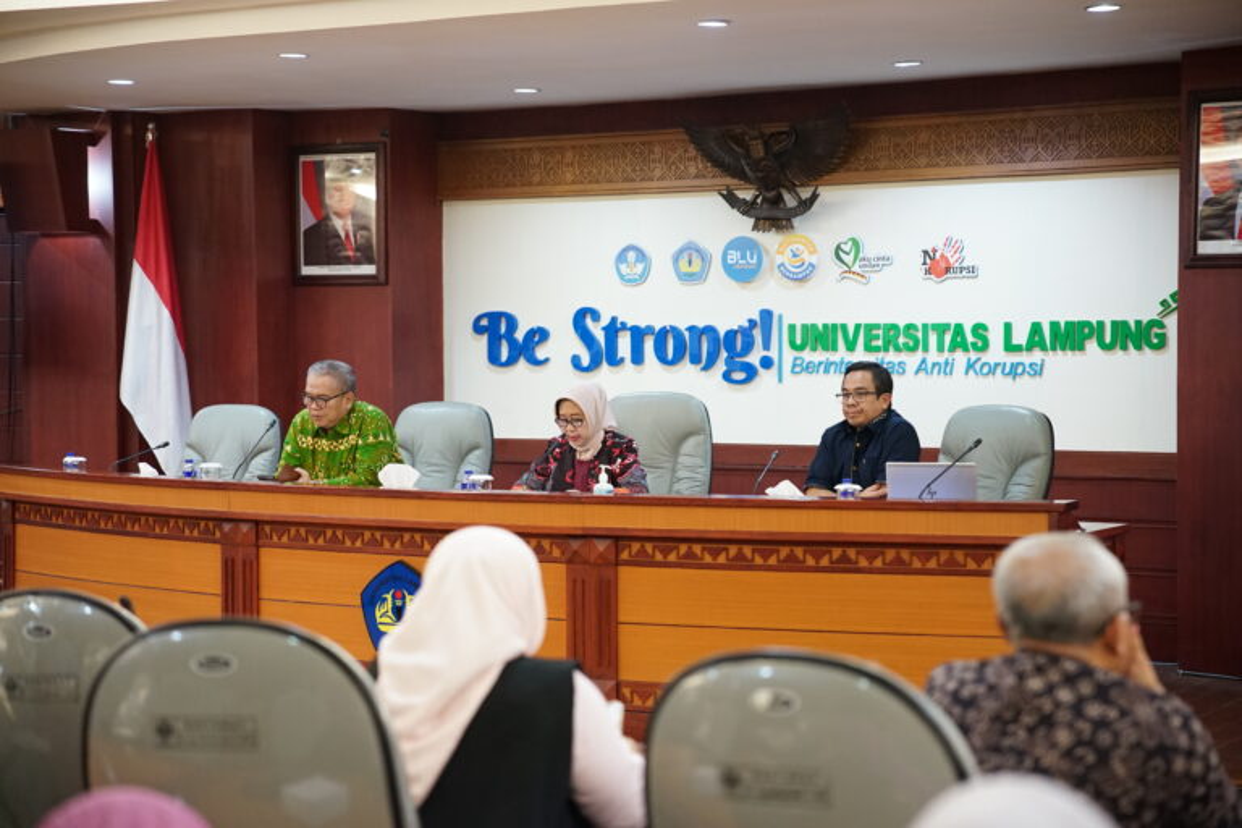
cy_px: 414
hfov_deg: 28.8
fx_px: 2415
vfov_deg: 19.5
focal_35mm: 70
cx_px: 621
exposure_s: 1/100
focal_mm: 70
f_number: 2.8
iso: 2500
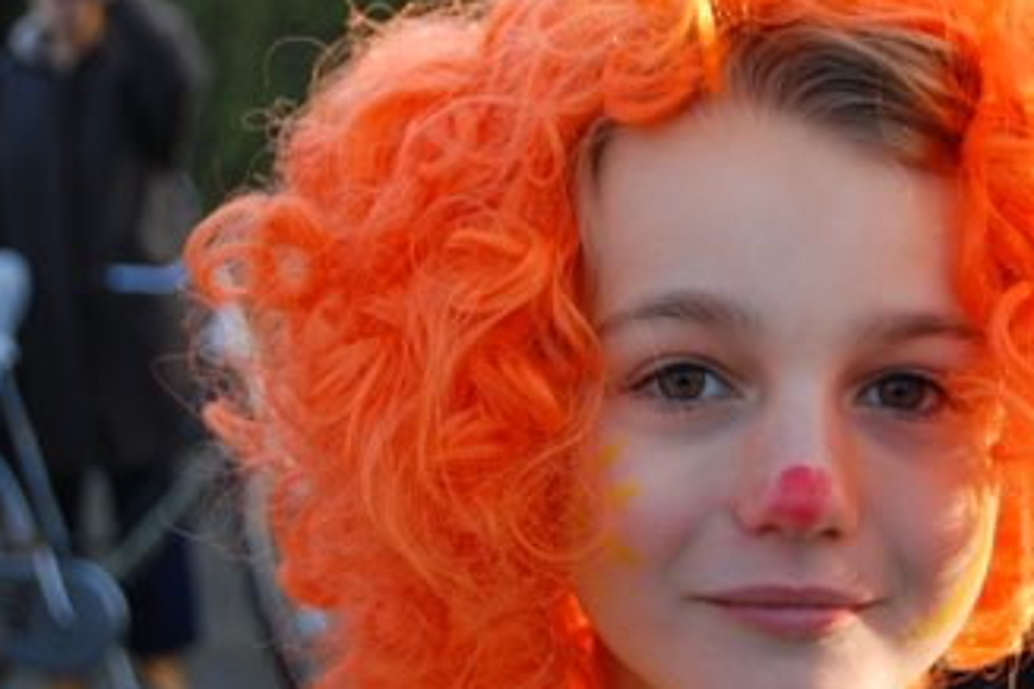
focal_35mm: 106
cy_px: 398
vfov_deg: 12.9
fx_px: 3044
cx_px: 680
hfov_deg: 19.2
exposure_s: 1/125
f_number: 5.6
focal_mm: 48
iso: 250
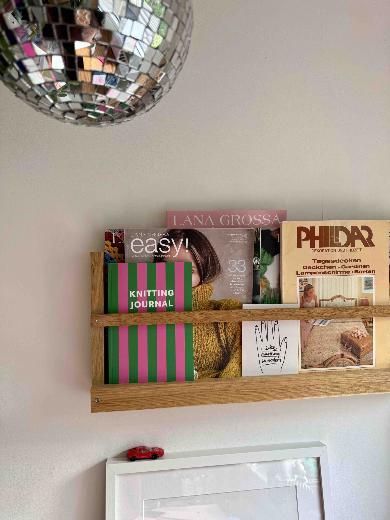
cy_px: 260
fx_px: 361
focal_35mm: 24
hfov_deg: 56.8
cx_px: 195
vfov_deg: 71.6
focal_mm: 6.76
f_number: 1.78
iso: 64
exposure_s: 1/121
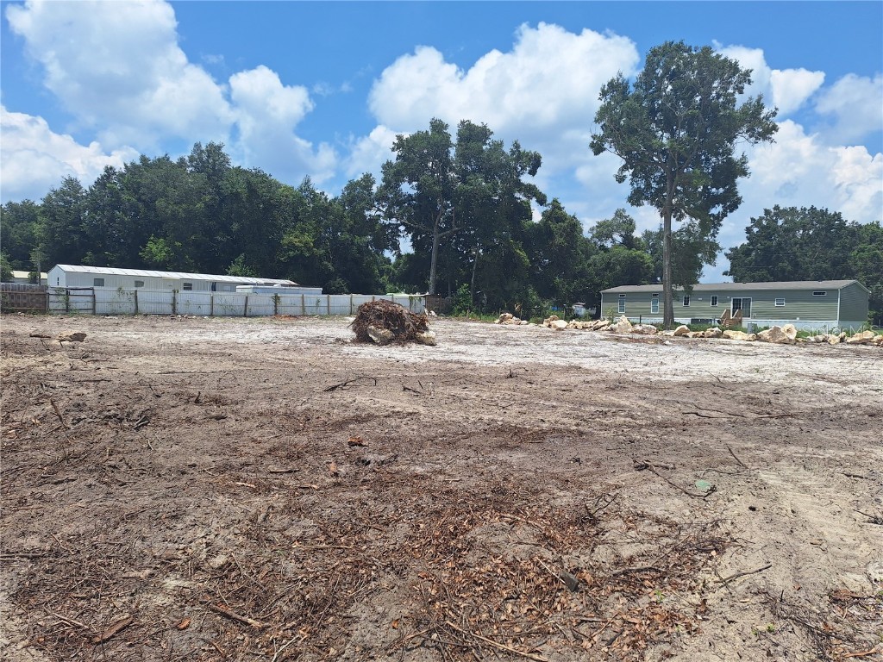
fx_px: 587
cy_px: 331
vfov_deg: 58.9
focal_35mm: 23
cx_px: 442
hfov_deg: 73.9
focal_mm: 5.54
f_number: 1.8
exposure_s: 1/4202
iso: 40
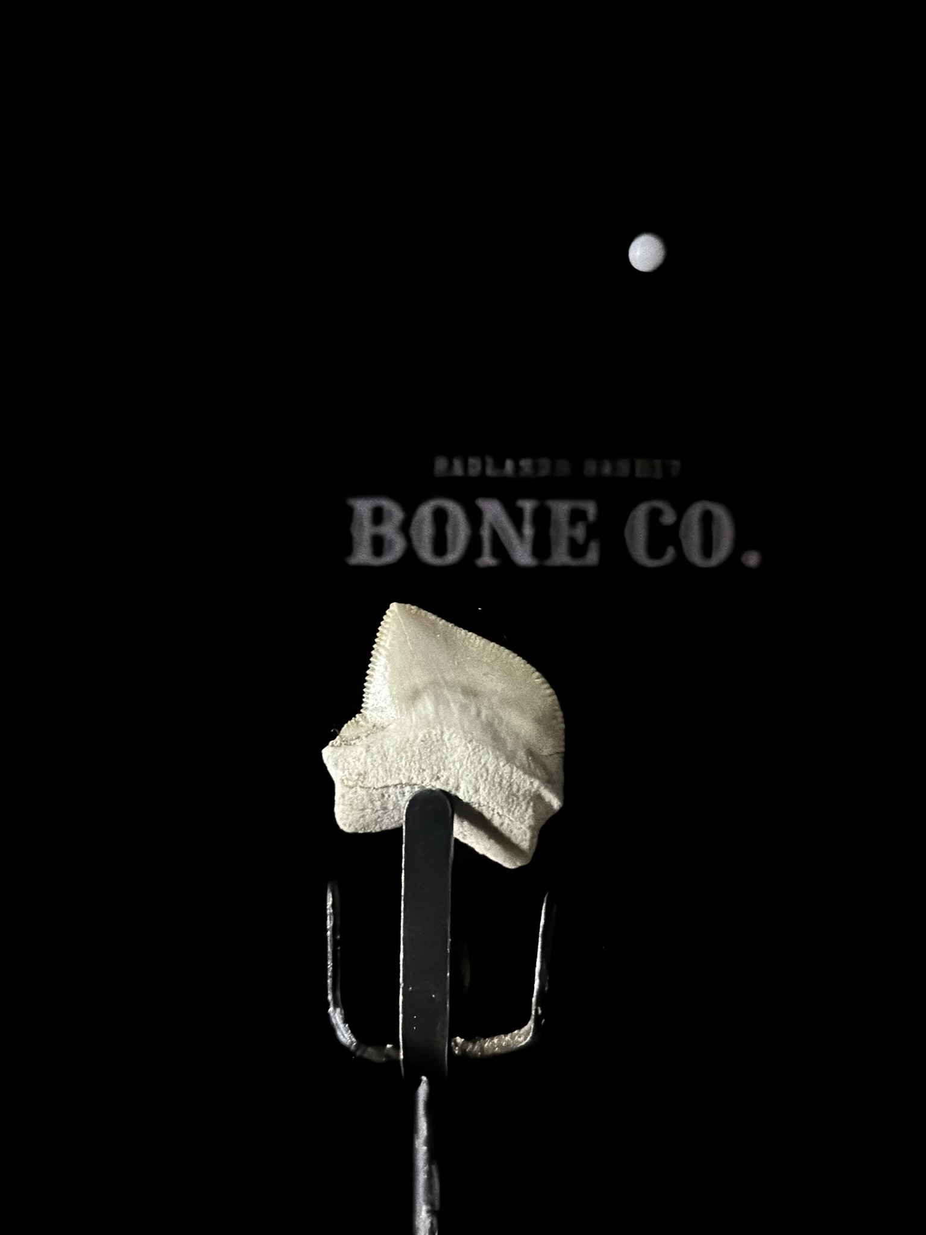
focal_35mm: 48
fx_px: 1712
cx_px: 463
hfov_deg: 30.3
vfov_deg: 39.7
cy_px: 618
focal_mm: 6.86
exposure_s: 1/15
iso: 10000
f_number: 1.78
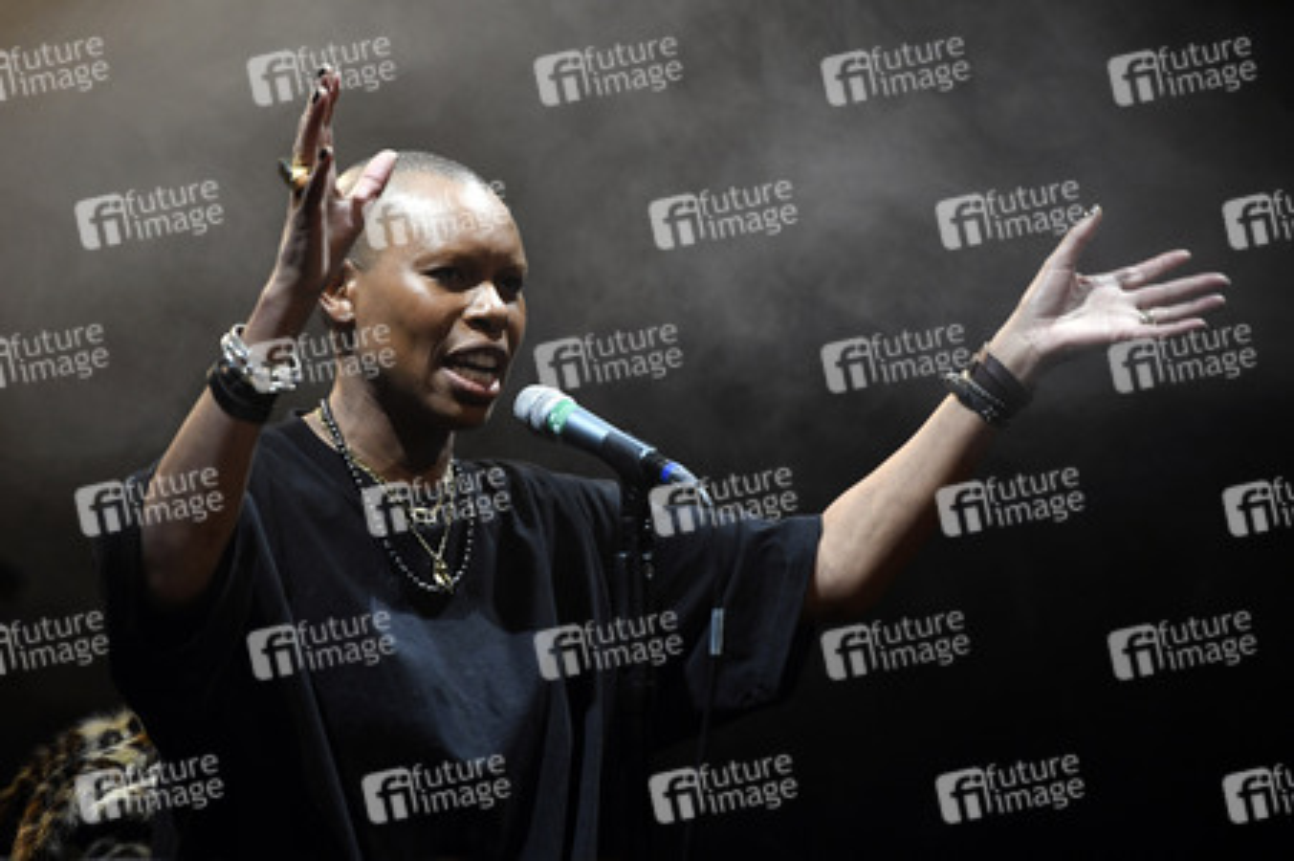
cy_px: 430
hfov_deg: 10.3
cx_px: 647
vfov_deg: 6.9
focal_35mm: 200
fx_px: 7183
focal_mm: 200
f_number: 3.5
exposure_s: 1/200
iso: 2000
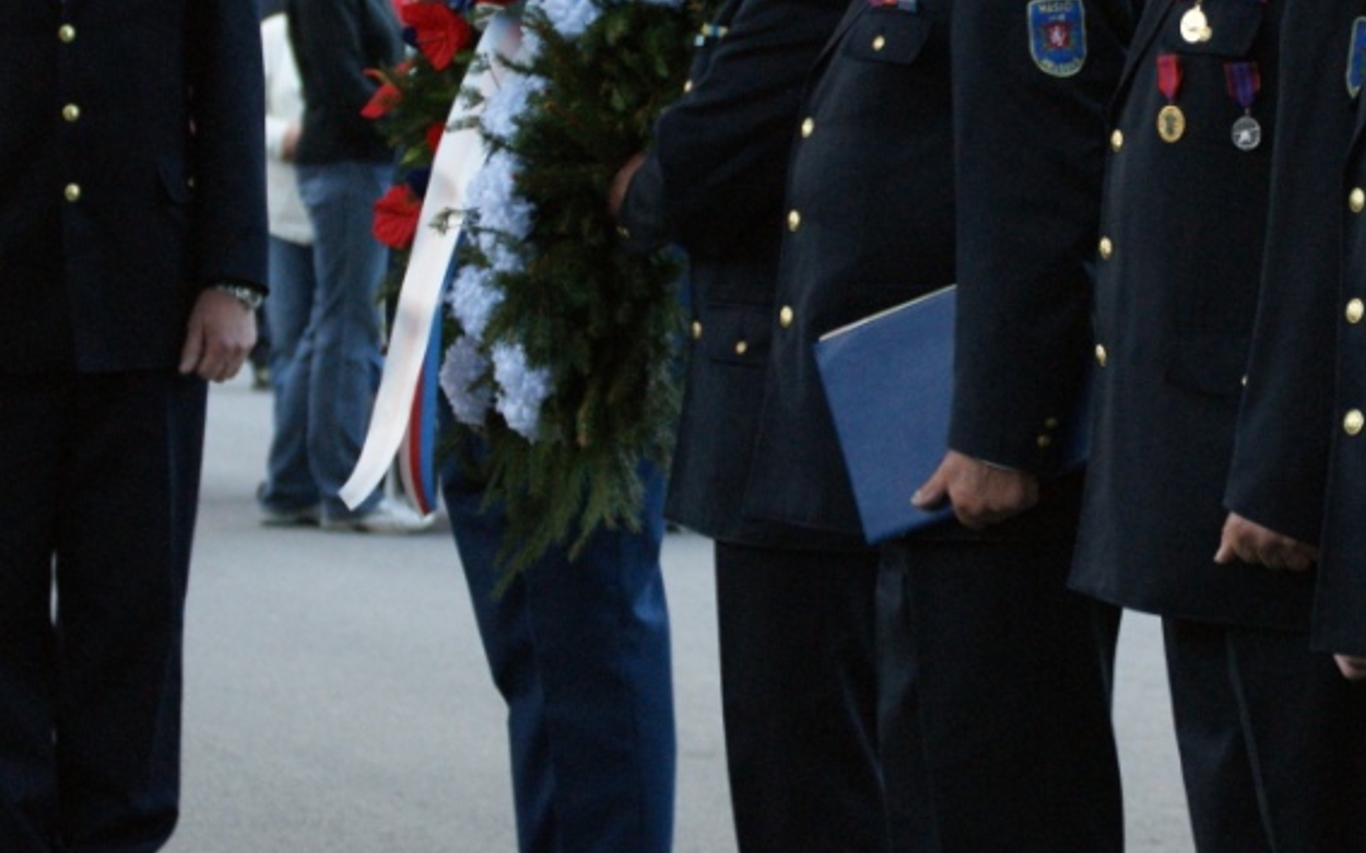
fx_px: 7701
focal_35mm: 207
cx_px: 1021
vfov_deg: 6.3
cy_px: 155
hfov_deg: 10.1
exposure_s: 1/125
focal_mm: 75
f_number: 4.5
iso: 800
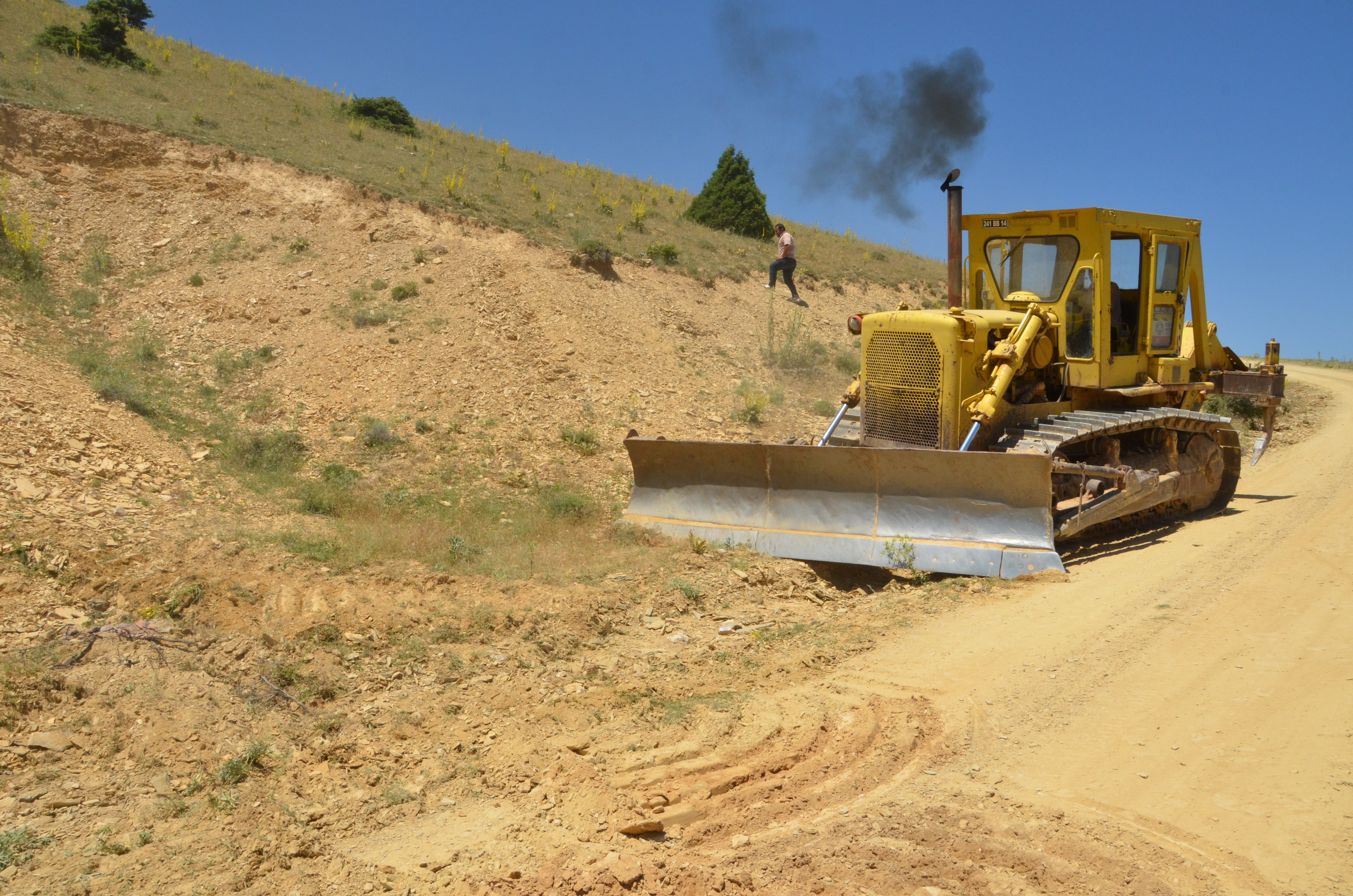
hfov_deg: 67.5
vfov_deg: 47.7
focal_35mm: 27
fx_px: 1013
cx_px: 676
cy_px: 448
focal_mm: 18
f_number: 14
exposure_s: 1/800
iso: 800
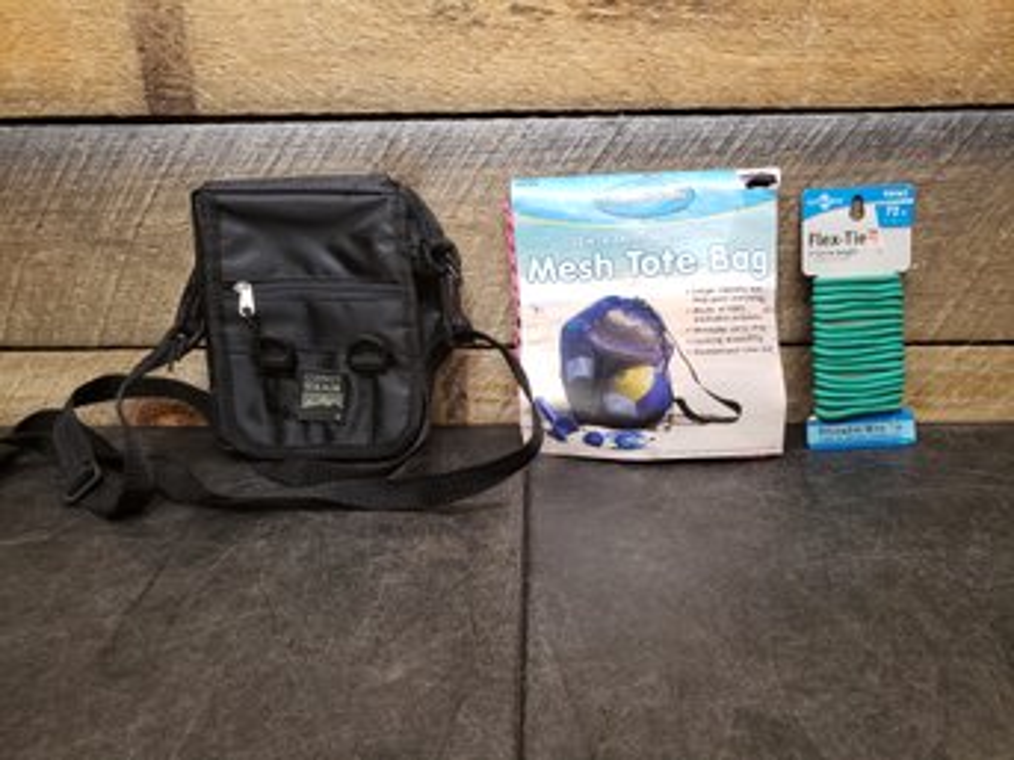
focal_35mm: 26
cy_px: 380
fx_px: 761
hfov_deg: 67.3
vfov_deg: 53.0
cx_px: 507
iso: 320
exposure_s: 1/60
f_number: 1.5
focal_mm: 4.3
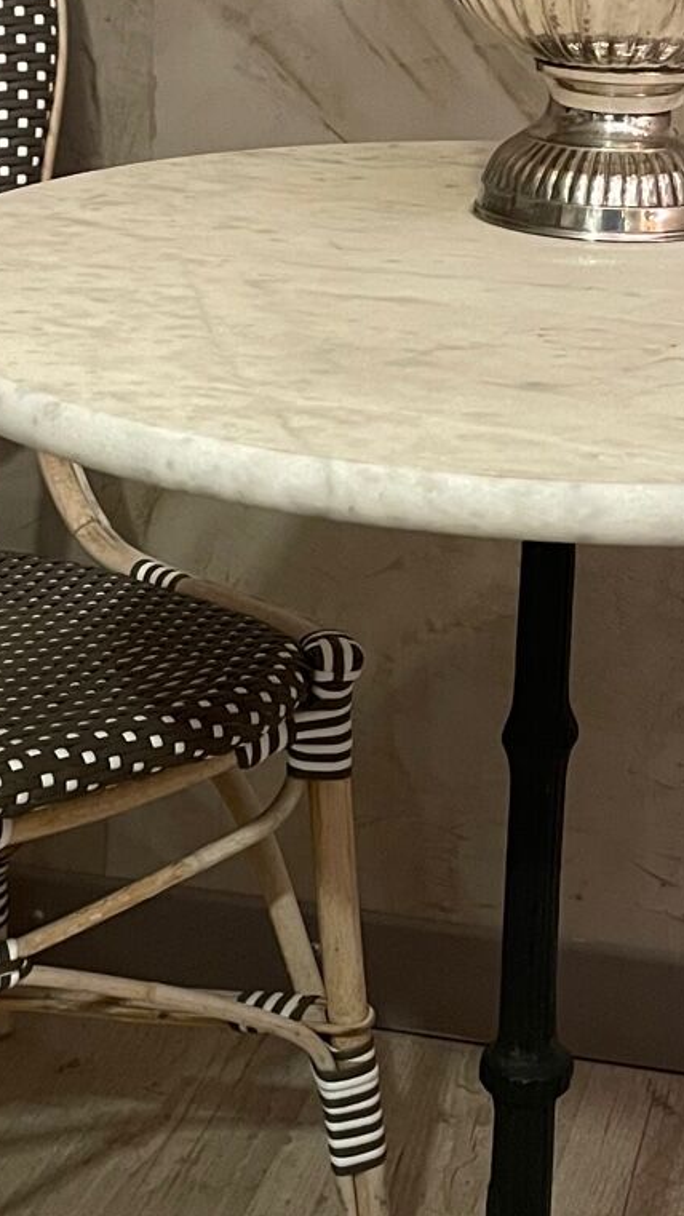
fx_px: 2419
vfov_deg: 28.2
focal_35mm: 75
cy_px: 721
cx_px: 368
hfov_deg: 16.1
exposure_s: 1/33
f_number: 1.6
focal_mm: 4.2
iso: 500
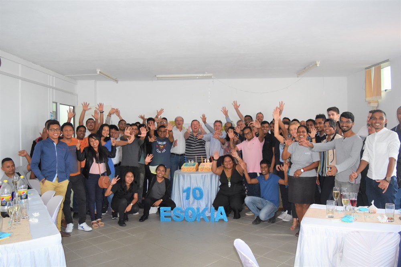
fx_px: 301
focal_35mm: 27
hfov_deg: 67.4
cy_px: 134
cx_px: 200
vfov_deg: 47.9
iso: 800
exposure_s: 1/60
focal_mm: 18
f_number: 3.5
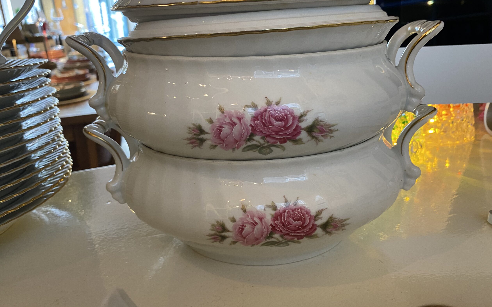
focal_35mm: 28
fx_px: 375
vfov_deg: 44.4
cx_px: 247
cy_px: 128
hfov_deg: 66.5
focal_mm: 4.25
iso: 200
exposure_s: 1/50
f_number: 1.8
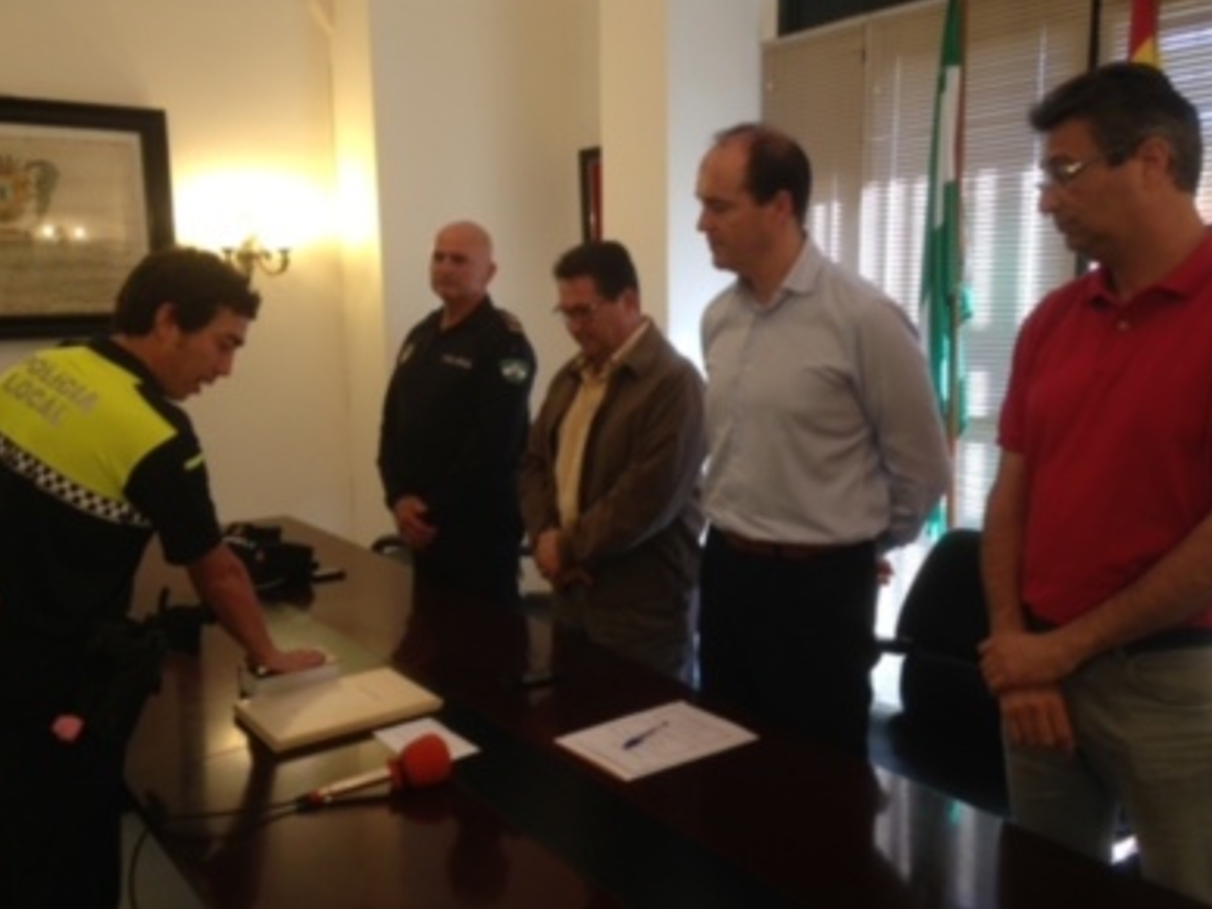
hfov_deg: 54.0
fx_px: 1190
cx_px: 597
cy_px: 444
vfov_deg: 41.8
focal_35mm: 34
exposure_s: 1/20
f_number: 2.4
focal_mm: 4.12
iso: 64
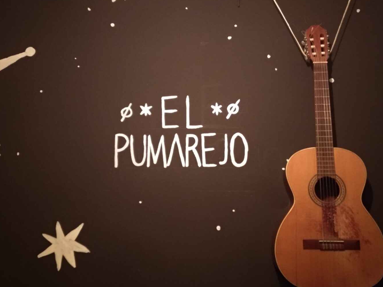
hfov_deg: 59.9
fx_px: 332
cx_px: 204
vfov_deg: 46.7
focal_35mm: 30
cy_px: 158
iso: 6400
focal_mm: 3.81
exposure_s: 1/13
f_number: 2.2
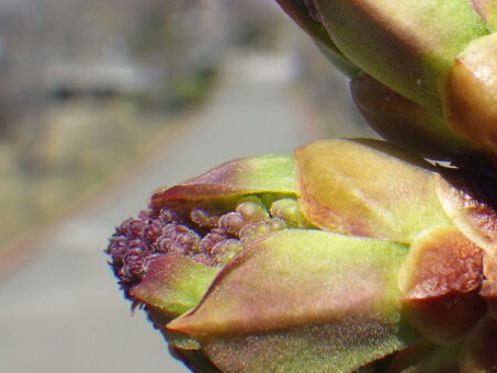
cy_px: 86
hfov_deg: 23.9
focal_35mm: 80
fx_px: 1149
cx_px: 428
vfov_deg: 18.3
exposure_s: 1/640
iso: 125
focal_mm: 6.1
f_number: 4.6
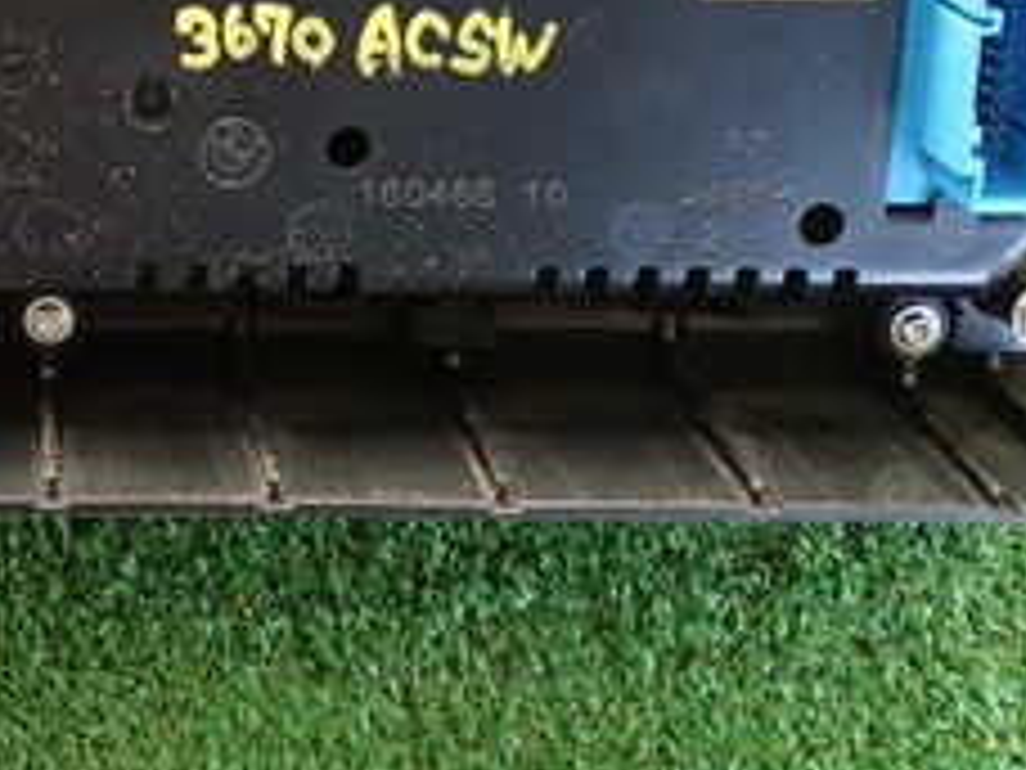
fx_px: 2342
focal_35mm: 79
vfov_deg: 18.4
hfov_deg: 23.8
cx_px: 45
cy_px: 95
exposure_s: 1/60
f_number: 2.3
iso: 125
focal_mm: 5.4
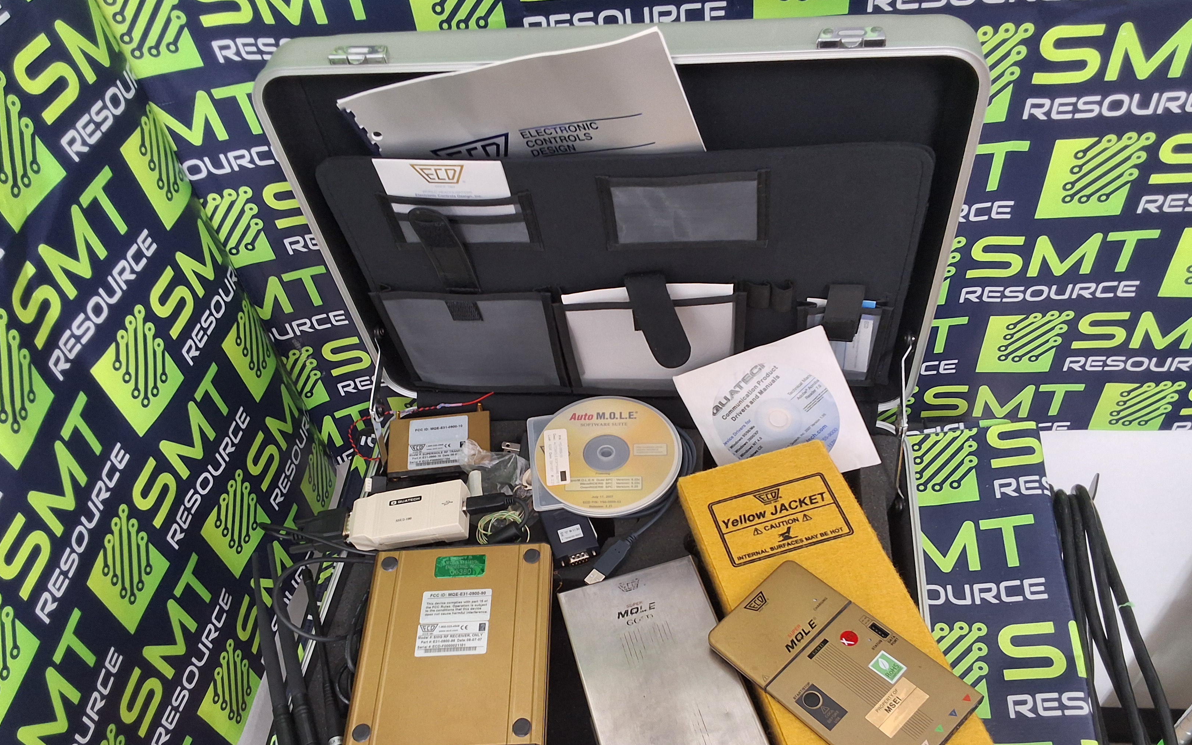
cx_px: 595
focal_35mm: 30
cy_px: 445
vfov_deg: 41.7
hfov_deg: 62.9
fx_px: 975
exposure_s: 1/30
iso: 200
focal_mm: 2.91
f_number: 1.9
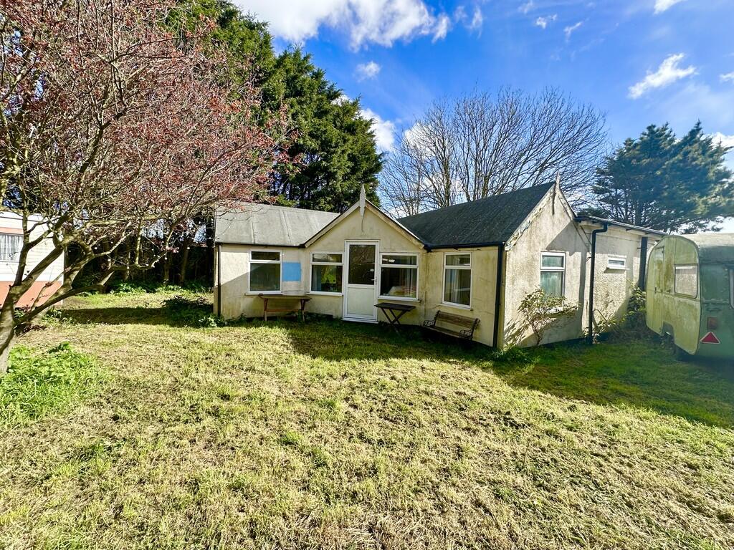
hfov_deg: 102.1
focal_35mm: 14
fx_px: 297
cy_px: 275
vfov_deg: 85.7
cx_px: 367
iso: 40
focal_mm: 2.22
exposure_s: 1/779
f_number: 2.2
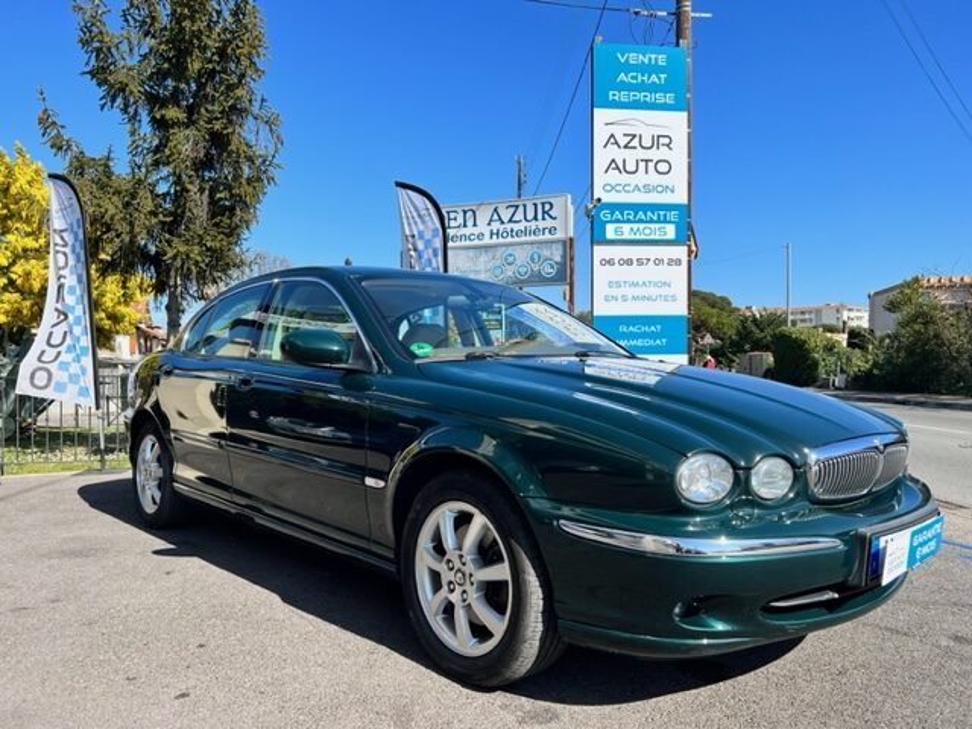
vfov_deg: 53.1
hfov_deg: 67.3
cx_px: 486
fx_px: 730
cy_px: 364
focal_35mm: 26
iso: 50
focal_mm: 5.7
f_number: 1.5
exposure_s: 1/3571
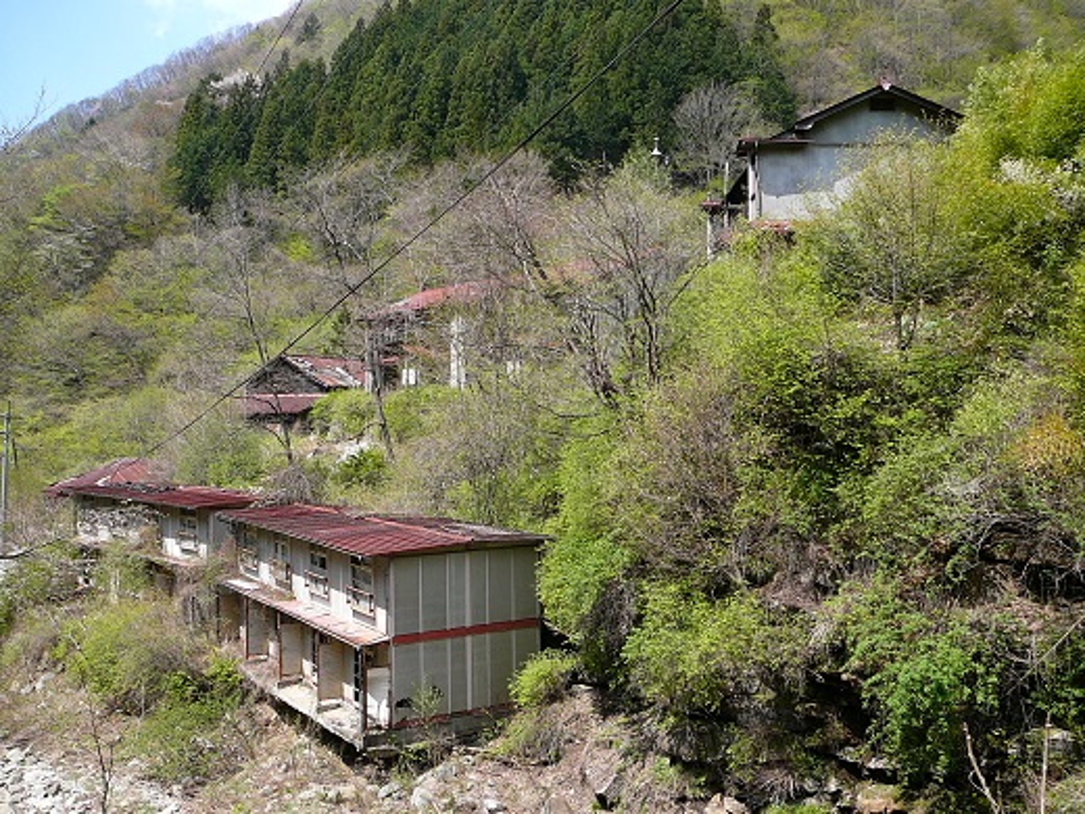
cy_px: 407
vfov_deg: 40.7
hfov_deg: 52.6
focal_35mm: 35
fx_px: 1097
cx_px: 542
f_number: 2.8
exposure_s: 1/500
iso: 80
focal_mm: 5.2
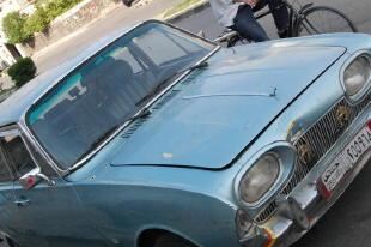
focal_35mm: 62
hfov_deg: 32.3
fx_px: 638
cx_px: 220
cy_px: 101
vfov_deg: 21.8
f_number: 13
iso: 1600
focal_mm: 32
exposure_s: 1/640
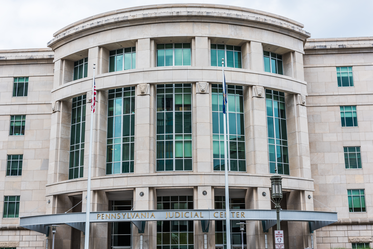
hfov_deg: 41.1
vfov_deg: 28.1
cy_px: 124
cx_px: 186
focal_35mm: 48
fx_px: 497
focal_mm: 48
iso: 100
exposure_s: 1/200
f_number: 8
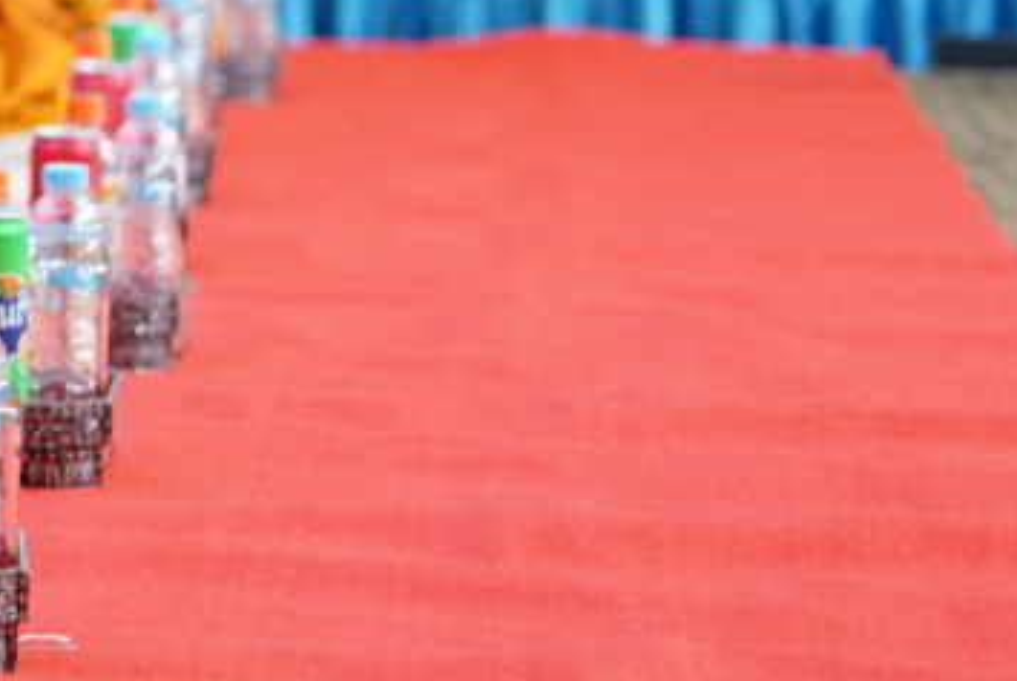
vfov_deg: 6.0
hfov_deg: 8.6
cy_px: -339
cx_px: -876
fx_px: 6449
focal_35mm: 228
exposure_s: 1/80
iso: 400
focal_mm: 50
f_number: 1.8
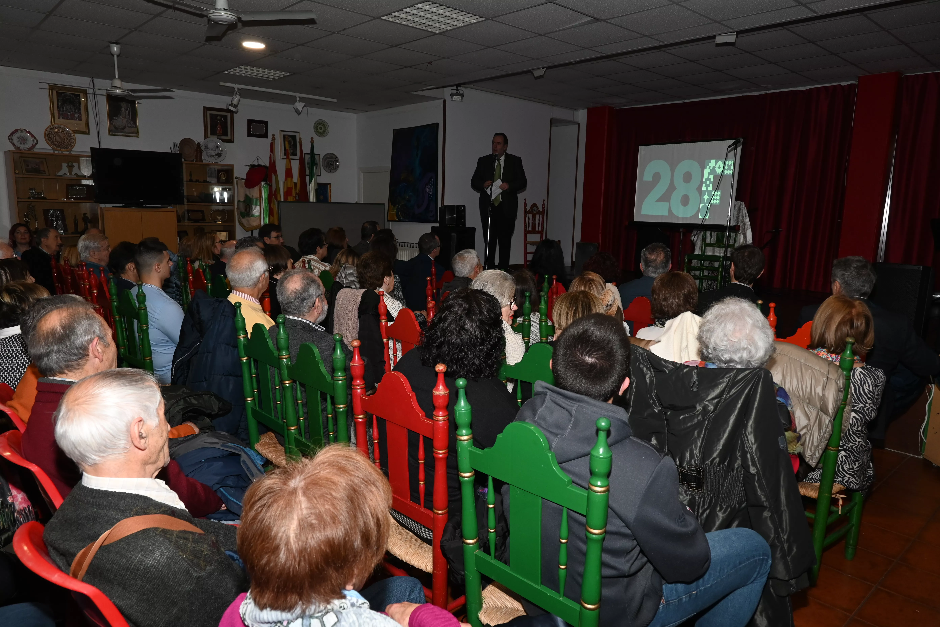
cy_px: 314
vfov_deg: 53.1
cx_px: 470
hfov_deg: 73.7
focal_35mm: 24
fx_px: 627
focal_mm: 16
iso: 400
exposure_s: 1/60
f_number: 5.6
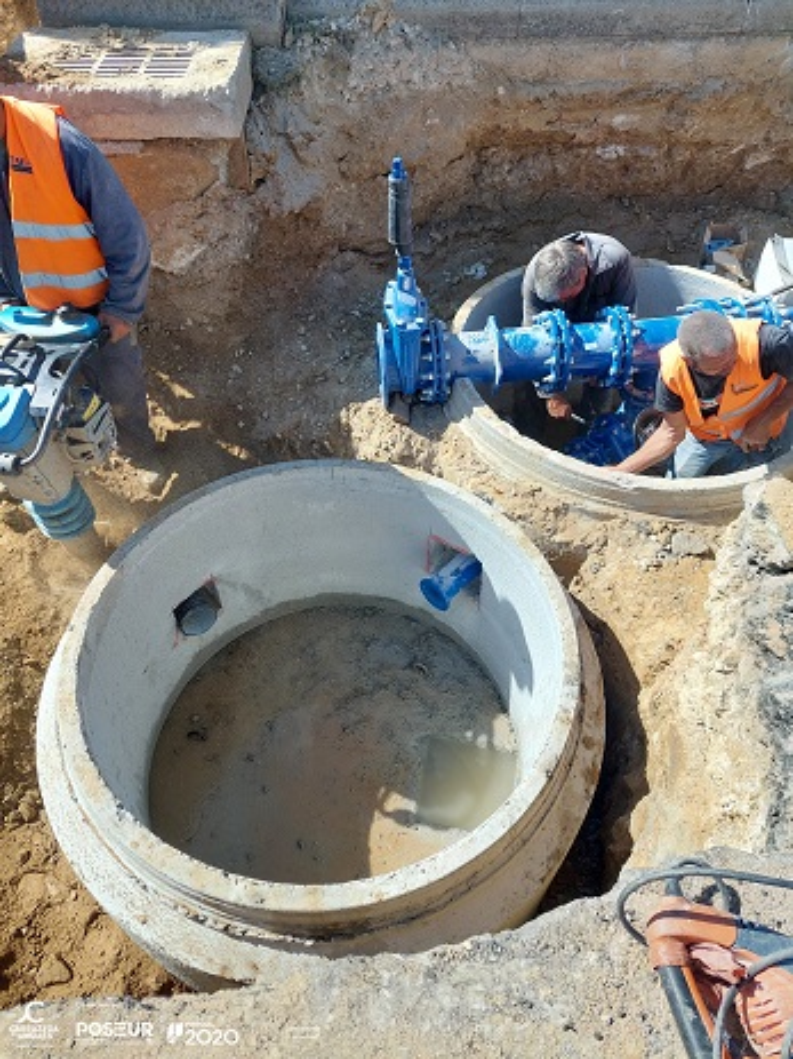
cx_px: 396
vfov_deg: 69.4
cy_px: 530
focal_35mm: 25
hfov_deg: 54.9
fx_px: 764
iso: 40
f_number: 1.8
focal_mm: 5.23
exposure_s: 1/811
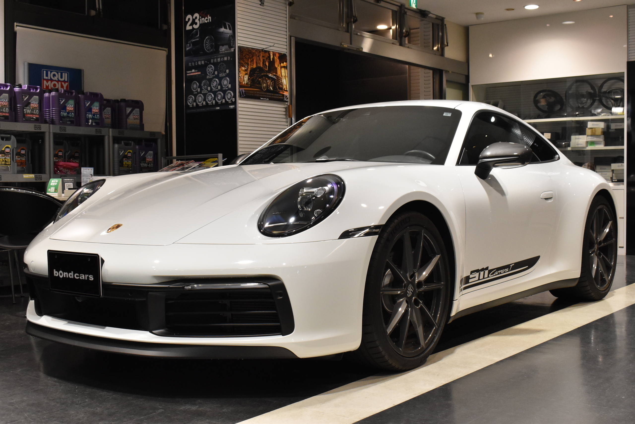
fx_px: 768
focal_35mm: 44
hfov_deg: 44.9
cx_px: 318
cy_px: 212
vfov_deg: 30.9
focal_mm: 29
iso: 1600
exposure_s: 1/50
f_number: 8
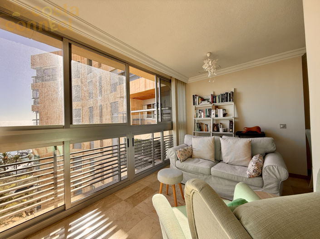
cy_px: 120
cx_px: 160
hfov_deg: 102.1
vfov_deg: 85.6
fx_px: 129
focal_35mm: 14
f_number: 2.2
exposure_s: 1/315
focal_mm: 2.22
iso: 50
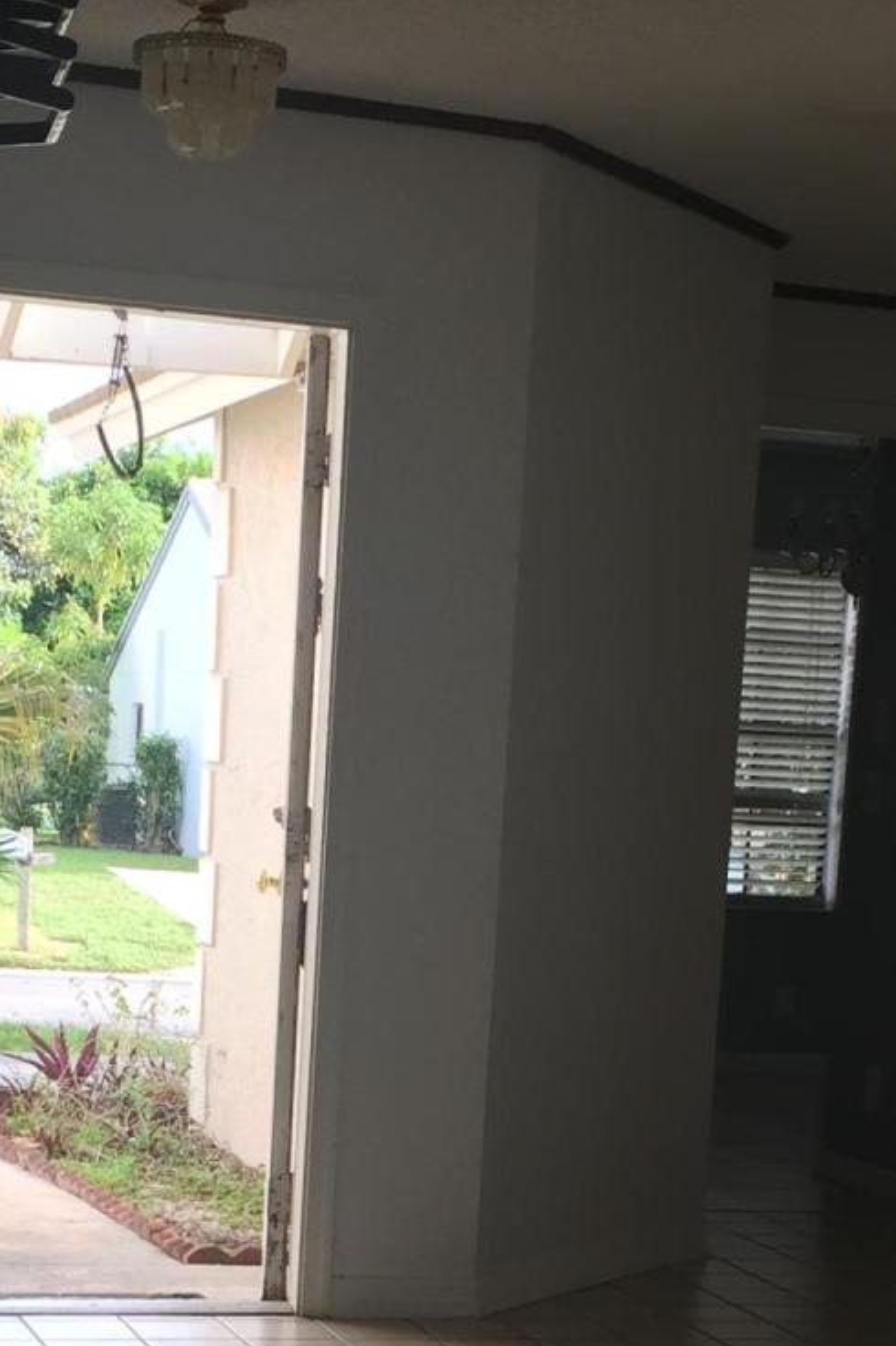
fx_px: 3064
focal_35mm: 82
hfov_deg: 16.6
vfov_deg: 23.8
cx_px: 450
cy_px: 1328
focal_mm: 4.15
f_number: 2.2
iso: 32
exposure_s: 1/120
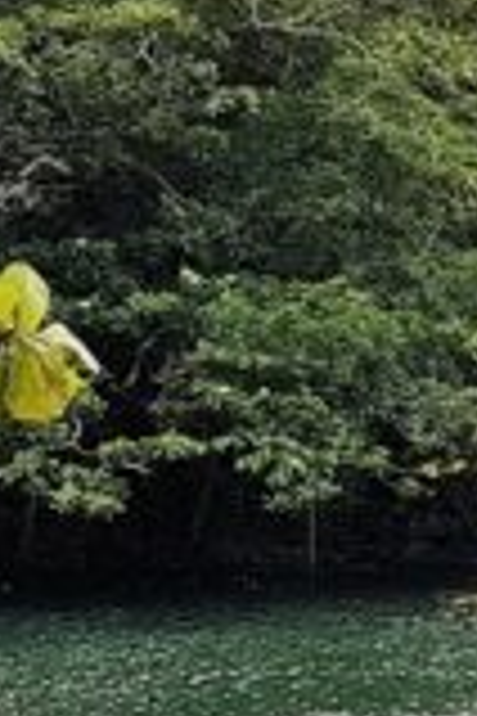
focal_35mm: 131
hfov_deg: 8.9
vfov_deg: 15.6
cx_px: 1346
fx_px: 2603
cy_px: 311
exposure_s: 1/2536
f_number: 1.7
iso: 40
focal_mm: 4.2
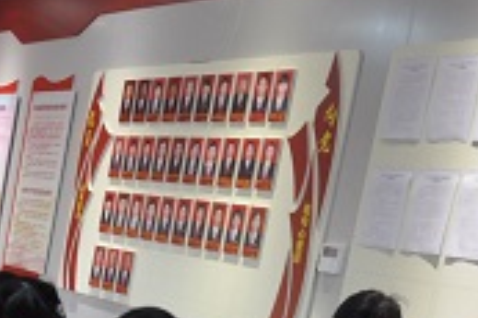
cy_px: 422
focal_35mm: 86
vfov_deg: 15.1
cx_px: -169
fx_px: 1141
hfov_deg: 21.1
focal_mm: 18
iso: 400
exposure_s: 1/30
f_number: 5.6
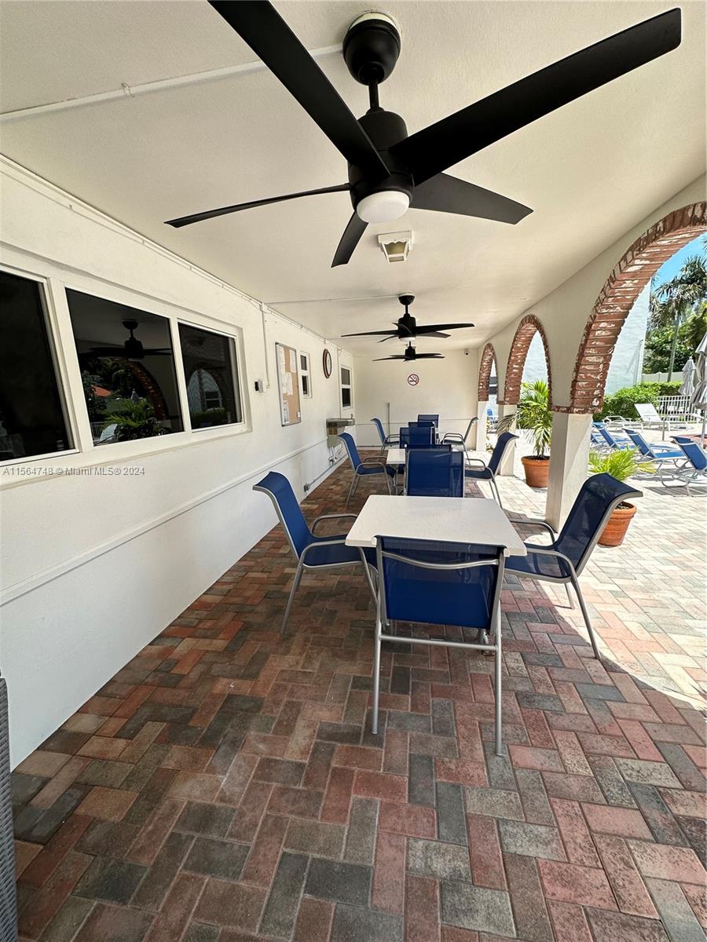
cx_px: 354
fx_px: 381
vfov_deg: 102.1
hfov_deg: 85.7
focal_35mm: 14
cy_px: 471
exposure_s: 1/609
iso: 40
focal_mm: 2.22
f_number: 2.2
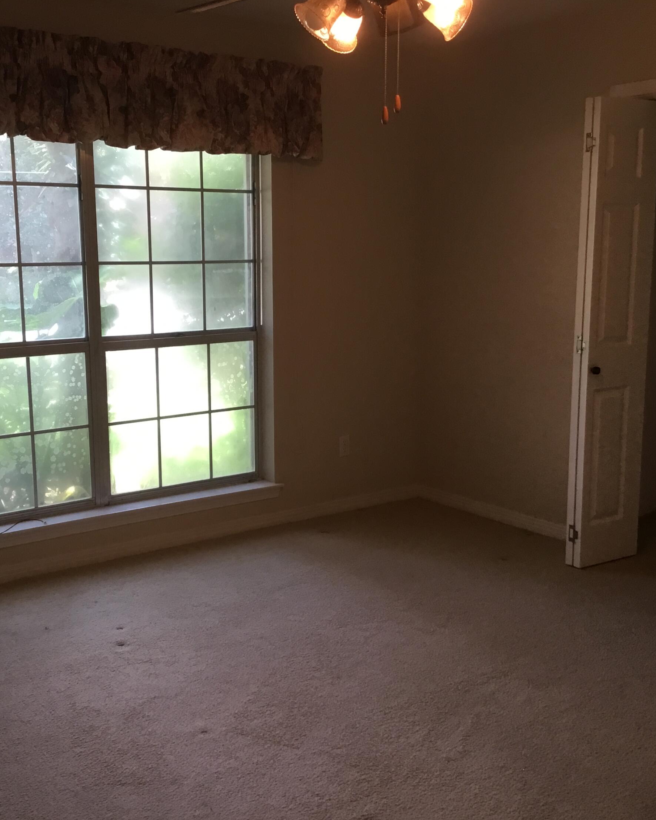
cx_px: 283
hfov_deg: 36.4
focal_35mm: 41
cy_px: 414
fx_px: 995
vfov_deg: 44.8
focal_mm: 3.3
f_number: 2.4
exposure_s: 1/30
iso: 32
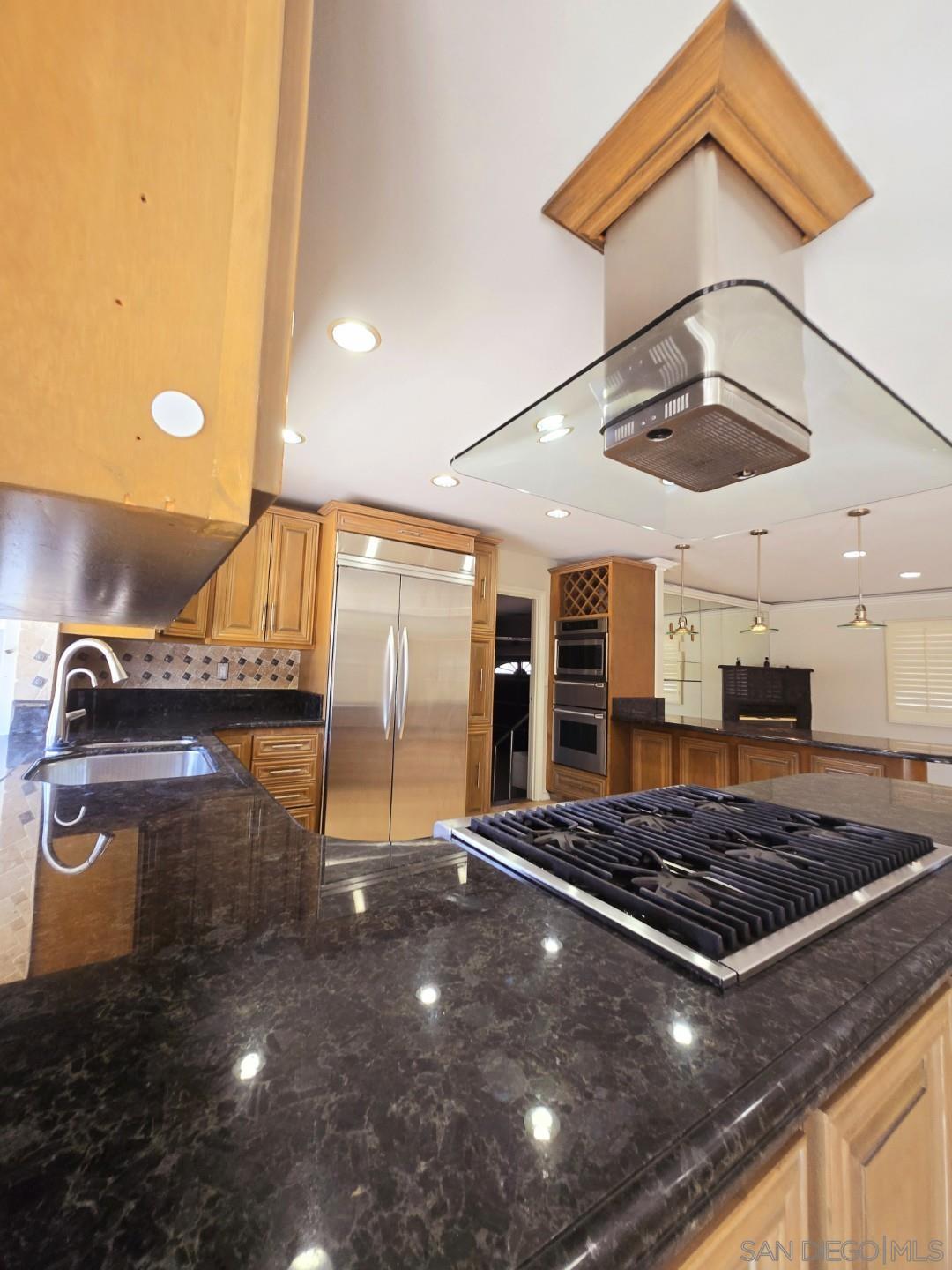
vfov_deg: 106.2
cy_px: 635
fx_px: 477
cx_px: 476
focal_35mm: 13
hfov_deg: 89.9
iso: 80
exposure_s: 1/60
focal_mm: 1.7
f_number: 2.2
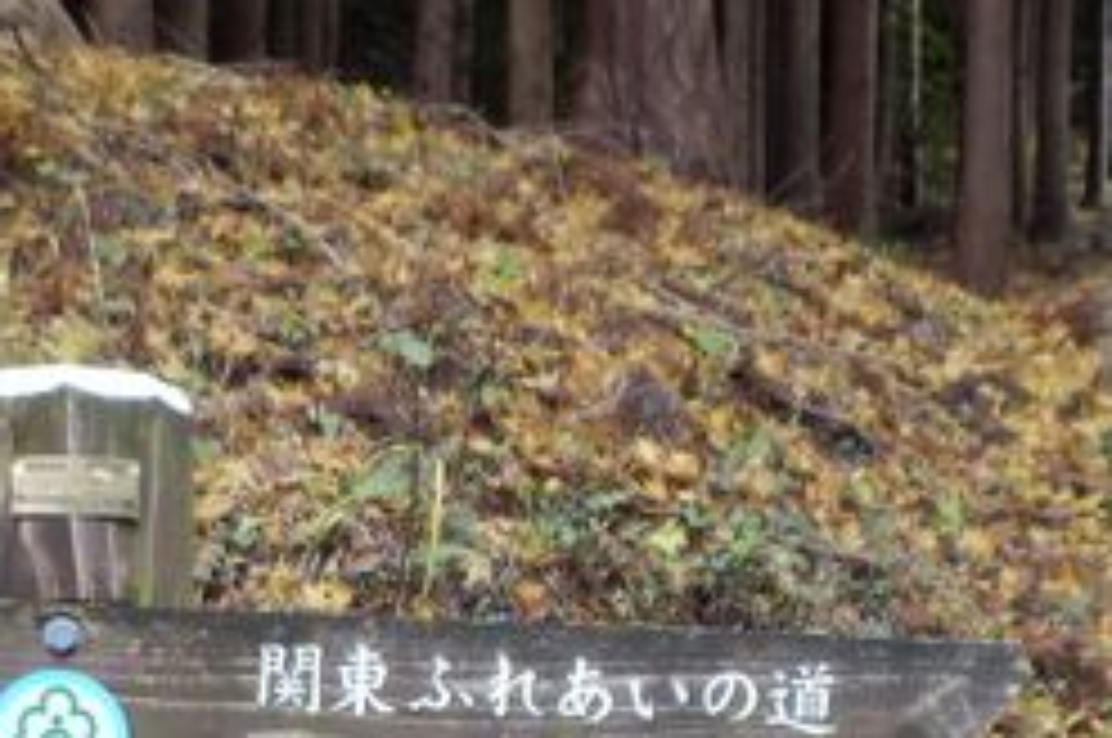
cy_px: 1053
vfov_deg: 15.7
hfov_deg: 25.1
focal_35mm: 81
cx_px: 500
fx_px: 2499
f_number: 3
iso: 80
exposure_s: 1/50
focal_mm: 4.2
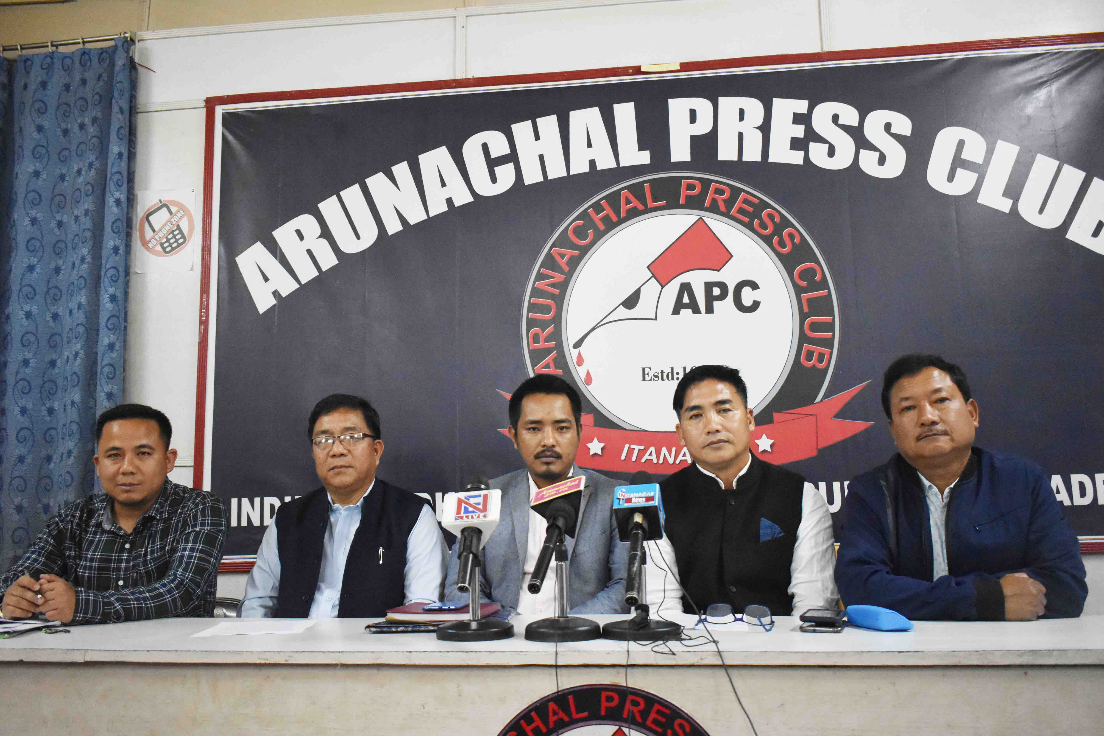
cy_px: 368
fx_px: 966
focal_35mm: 32
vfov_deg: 41.7
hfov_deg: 59.5
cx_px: 552
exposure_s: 1/100
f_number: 3.8
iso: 3200
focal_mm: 21
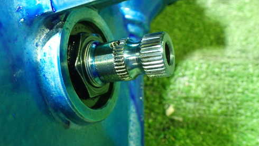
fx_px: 275
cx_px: 108
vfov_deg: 29.7
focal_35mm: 40
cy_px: 76
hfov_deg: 50.2
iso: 800
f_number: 2.3
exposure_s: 1/30
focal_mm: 5.4
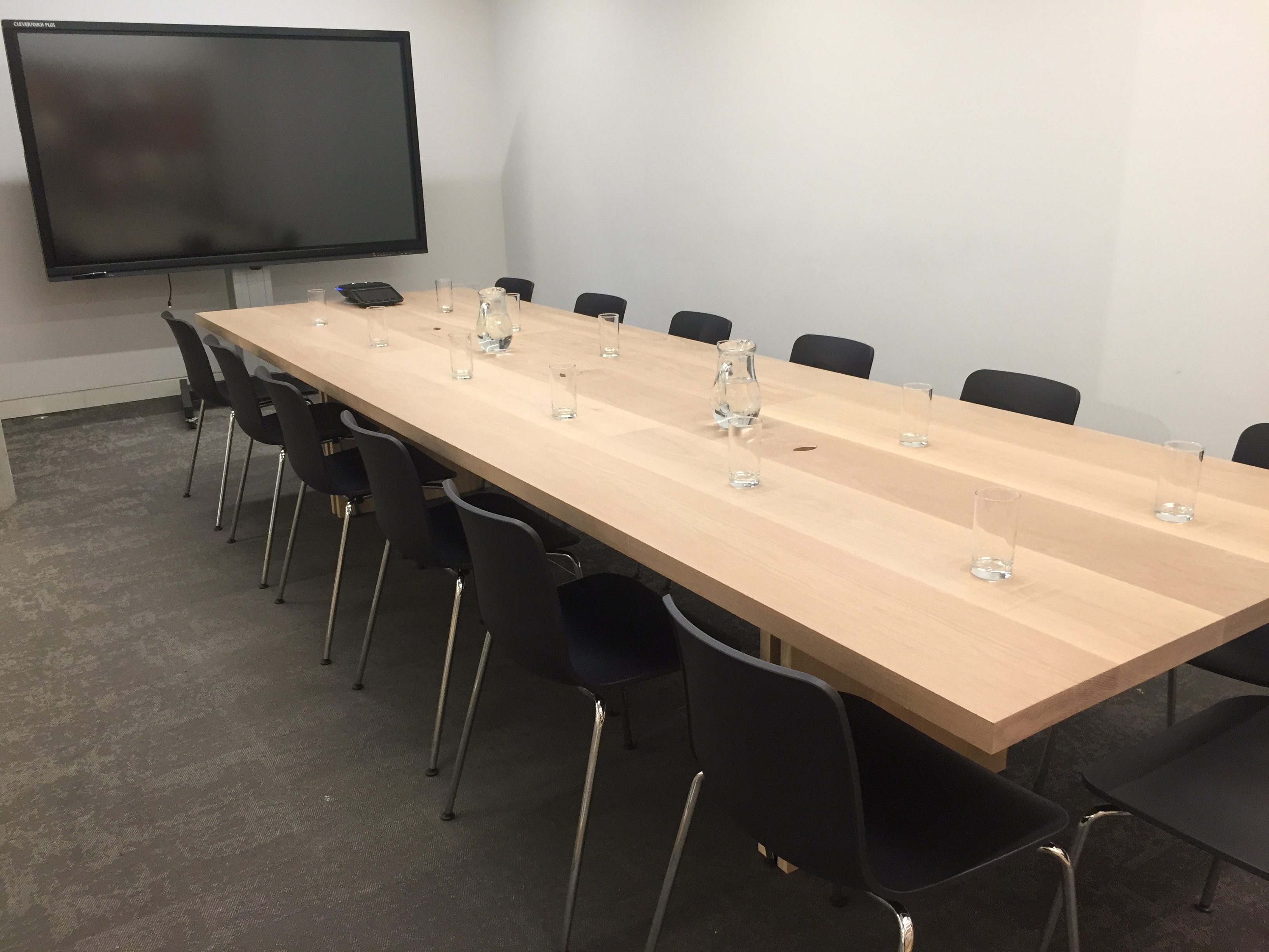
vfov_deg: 48.2
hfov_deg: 61.7
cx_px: 634
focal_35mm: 29
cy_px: 476
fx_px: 1063
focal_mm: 4.15
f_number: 2.2
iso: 125
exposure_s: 1/33
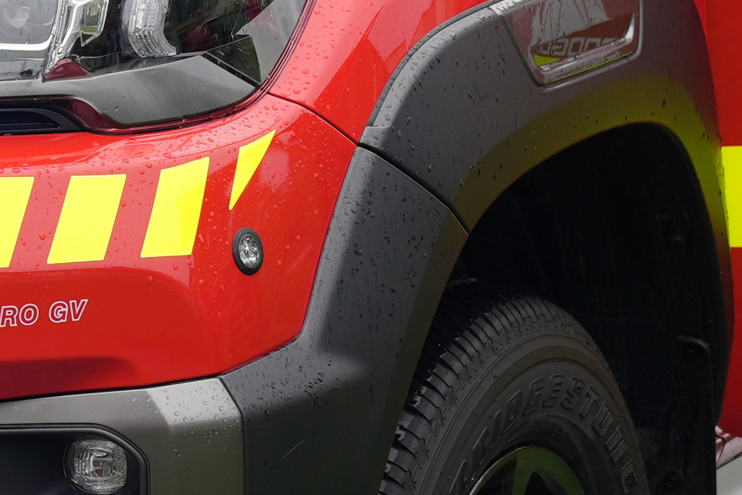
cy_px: -123
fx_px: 4514
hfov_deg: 9.3
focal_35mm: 219
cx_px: 39
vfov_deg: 6.2
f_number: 4
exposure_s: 1/60
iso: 100
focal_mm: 38
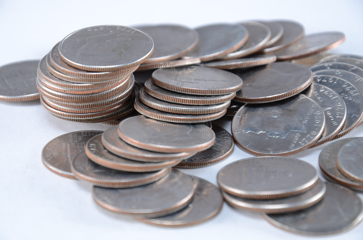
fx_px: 1585
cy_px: 120
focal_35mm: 158
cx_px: 182
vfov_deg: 8.7
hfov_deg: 13.1
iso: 100
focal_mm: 105
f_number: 8
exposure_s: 1/160
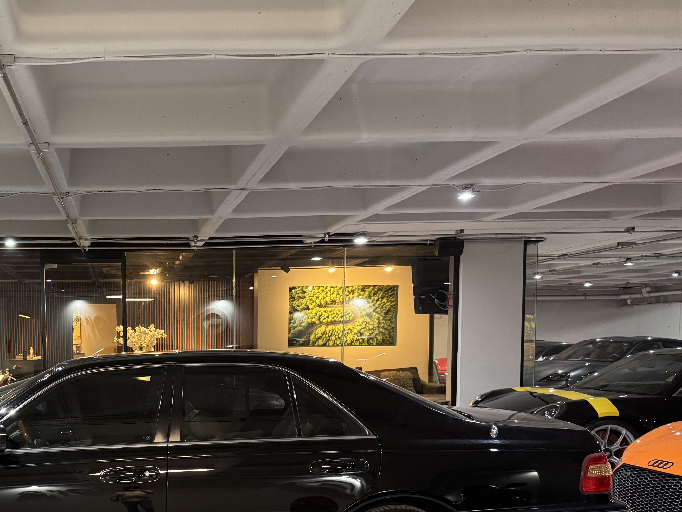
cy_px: 405
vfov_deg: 35.7
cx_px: 132
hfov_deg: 45.3
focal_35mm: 39
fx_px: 768
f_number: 1.78
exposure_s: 1/60
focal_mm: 6.76
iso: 500
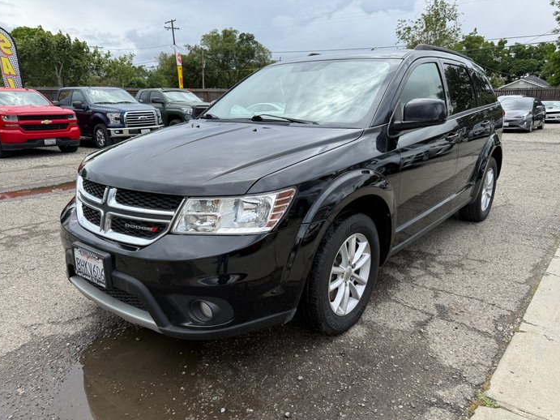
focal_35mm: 25
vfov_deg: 54.9
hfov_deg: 69.4
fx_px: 404
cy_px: 217
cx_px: 280
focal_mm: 6.76
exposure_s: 1/2000
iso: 80
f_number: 1.78
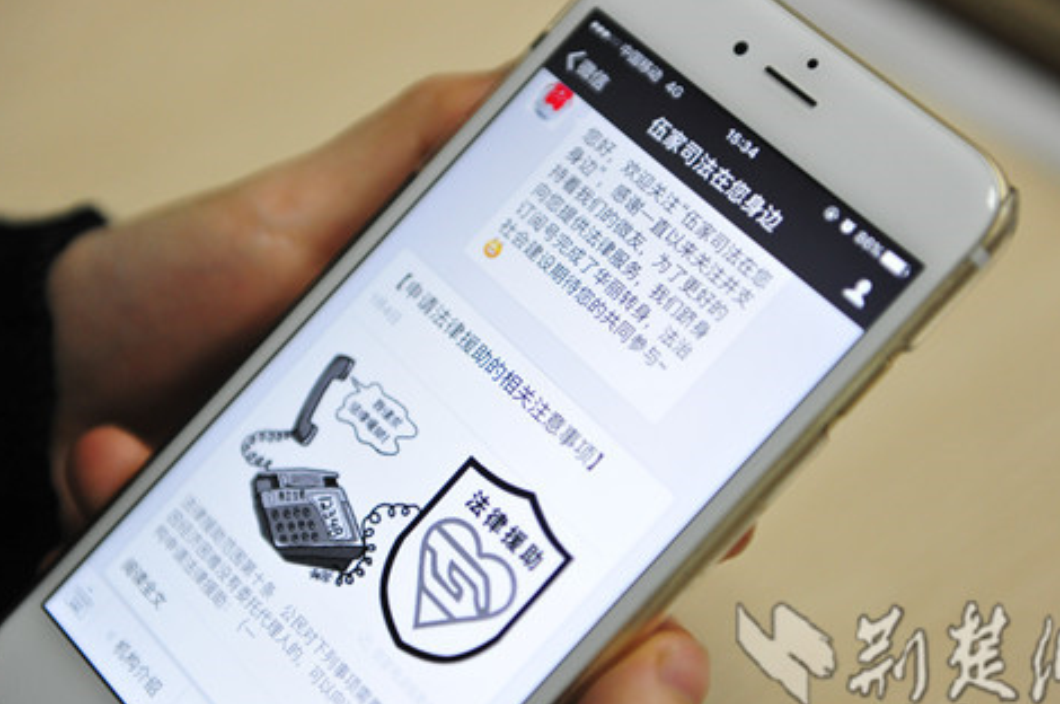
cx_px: 535
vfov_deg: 16.6
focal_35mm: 82
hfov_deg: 24.8
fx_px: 2411
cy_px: 368
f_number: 2.8
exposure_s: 1/250
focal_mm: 70
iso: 1600
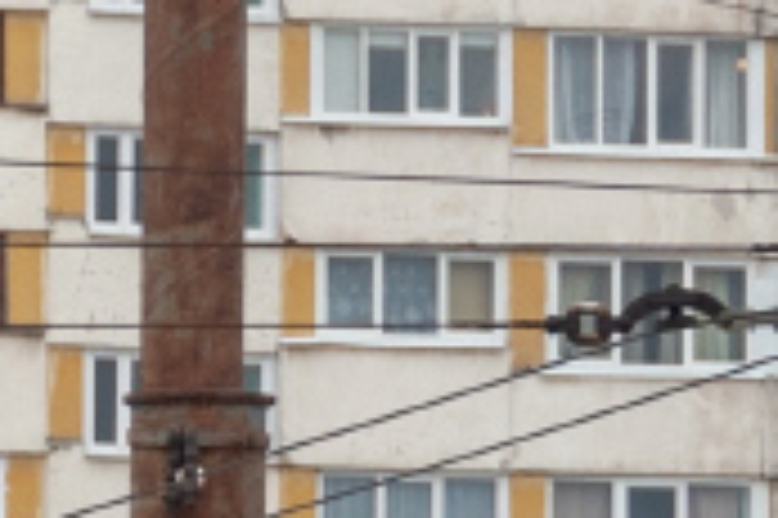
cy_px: 1390
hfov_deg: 2.4
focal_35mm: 848
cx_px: -562
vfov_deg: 1.6
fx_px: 18303
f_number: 7.1
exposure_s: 1/320
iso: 200
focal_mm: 75
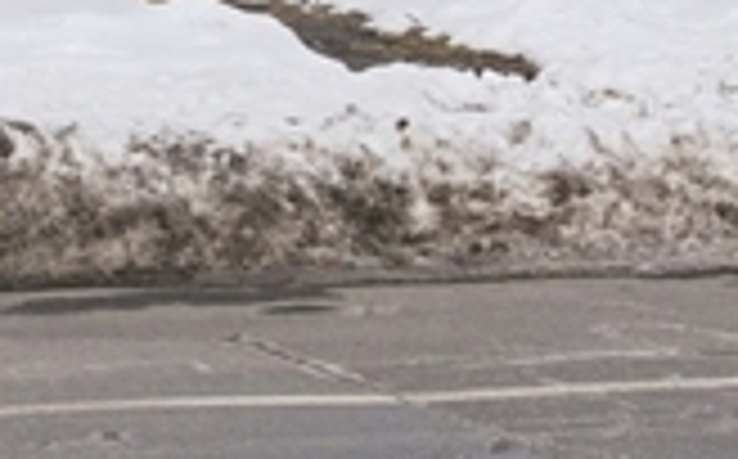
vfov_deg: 7.3
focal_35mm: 172
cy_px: -430
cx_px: -126
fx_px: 3455
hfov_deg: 12.0
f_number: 8
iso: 1000
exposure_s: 1/4000
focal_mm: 18
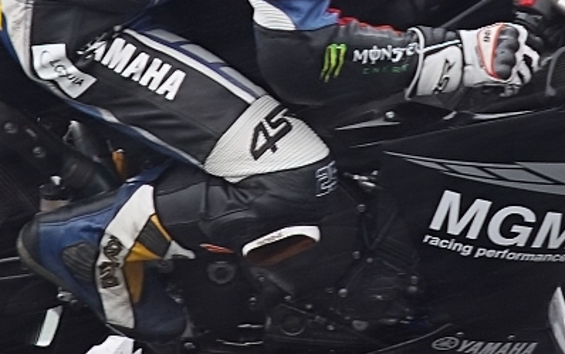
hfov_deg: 2.1
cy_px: 42
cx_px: 285
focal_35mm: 982
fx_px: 15125
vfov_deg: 1.3
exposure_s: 1/200
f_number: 4
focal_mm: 200
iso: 100
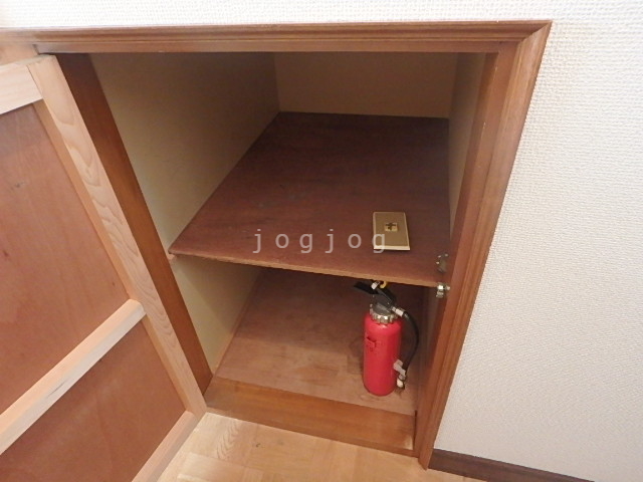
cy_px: 241
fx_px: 390
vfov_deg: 63.4
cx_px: 322
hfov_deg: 79.0
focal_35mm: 21
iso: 800
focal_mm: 3.7
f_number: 3.5
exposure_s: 1/20
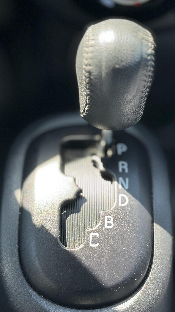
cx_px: 112
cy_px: 149
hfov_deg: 14.4
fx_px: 693
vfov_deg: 25.3
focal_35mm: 84
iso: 80
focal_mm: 6.86
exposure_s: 1/202
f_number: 1.78
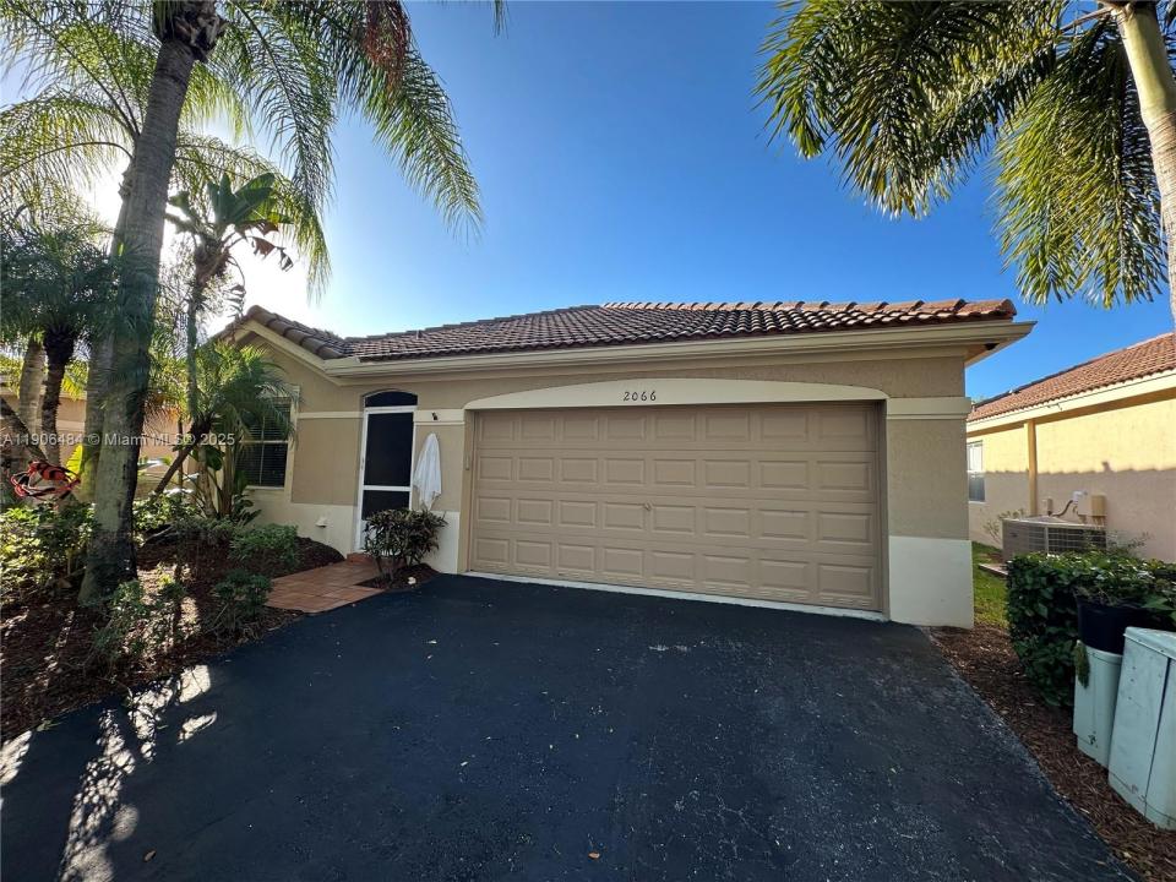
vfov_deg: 85.7
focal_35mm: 14
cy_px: 441
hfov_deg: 102.1
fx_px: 476
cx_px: 588
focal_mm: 2.22
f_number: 2.2
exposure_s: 1/332
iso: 40
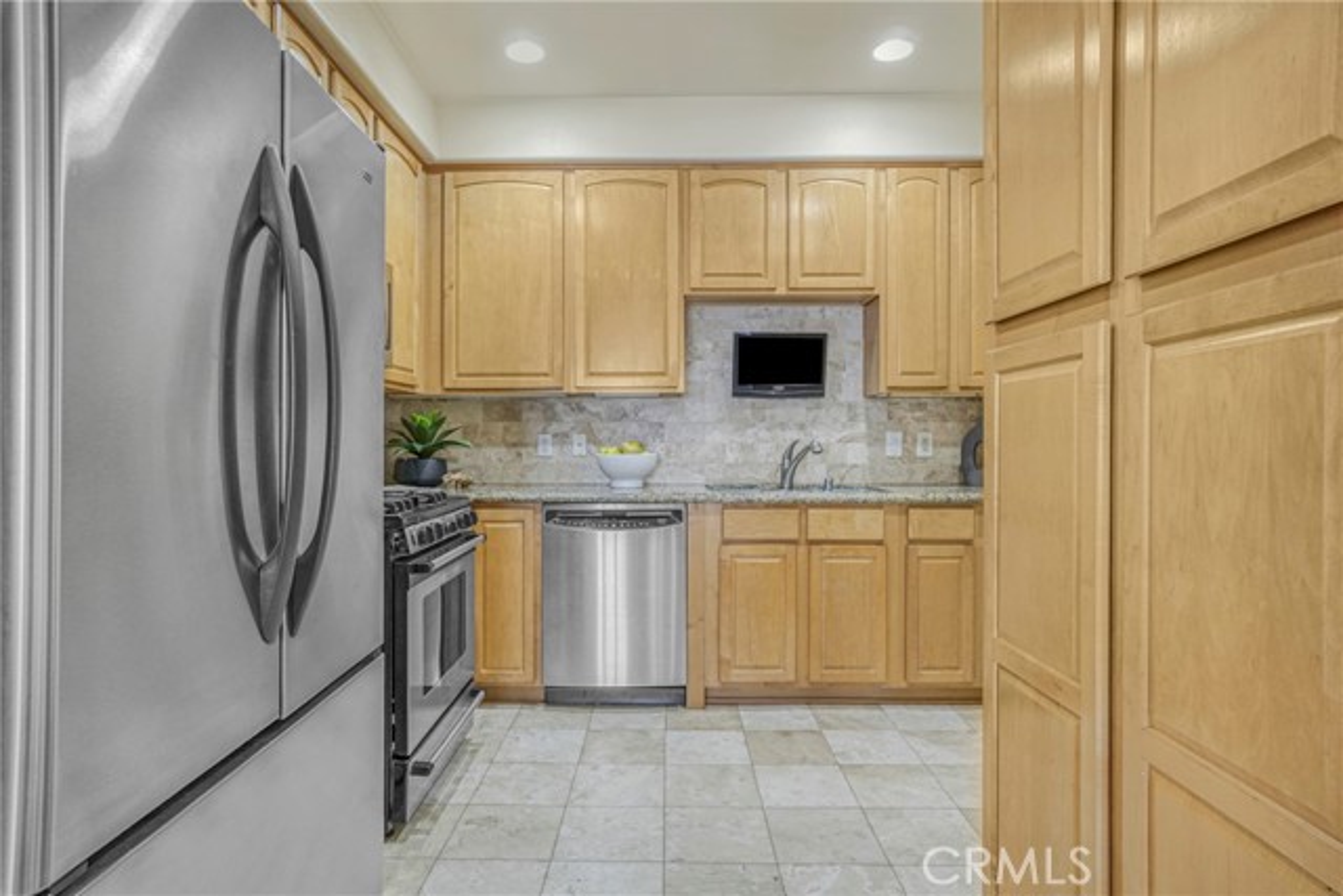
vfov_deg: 67.4
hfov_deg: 90.0
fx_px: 672
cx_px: 672
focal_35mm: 18
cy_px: 448
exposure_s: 1/30
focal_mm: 12
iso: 500
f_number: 4
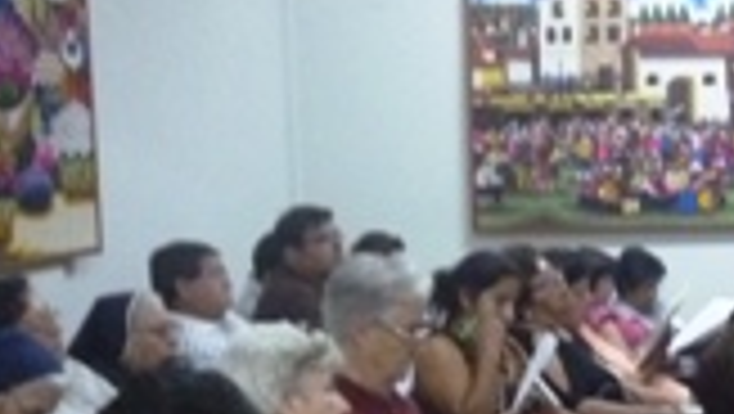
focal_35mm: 84
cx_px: 743
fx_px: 1636
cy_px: 382
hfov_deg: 24.1
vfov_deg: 14.3
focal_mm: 5
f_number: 3.1
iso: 800
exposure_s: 1/20
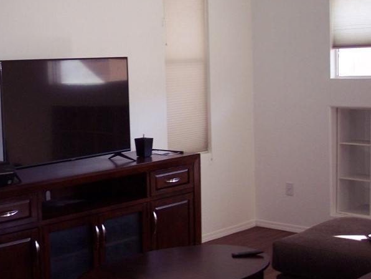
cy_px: 122
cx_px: 62
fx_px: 718
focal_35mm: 67
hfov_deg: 28.2
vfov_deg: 21.9
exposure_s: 1/60
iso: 140
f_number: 2.8
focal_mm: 8
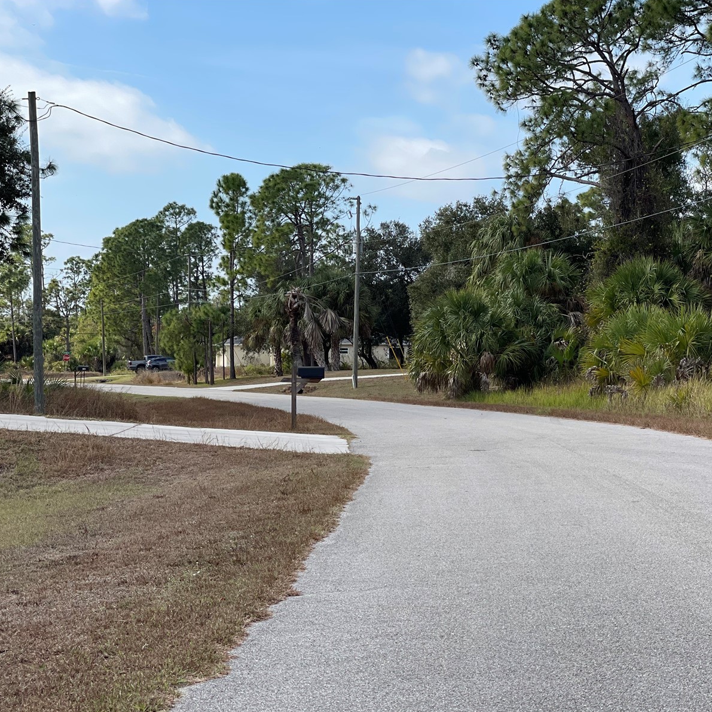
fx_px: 1769
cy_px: 356
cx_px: 431
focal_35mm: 76
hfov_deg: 22.7
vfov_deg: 22.8
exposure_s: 1/1119
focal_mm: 7.5
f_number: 2.2
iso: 32
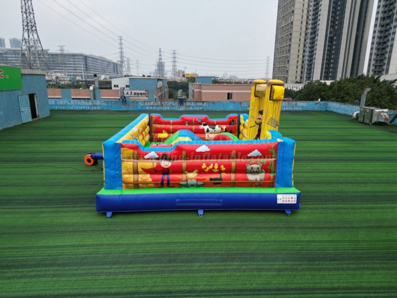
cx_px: 198
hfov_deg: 71.6
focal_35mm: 24
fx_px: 275
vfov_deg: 56.8
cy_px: 149
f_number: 1.7
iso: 150
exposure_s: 1/3000
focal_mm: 6.72
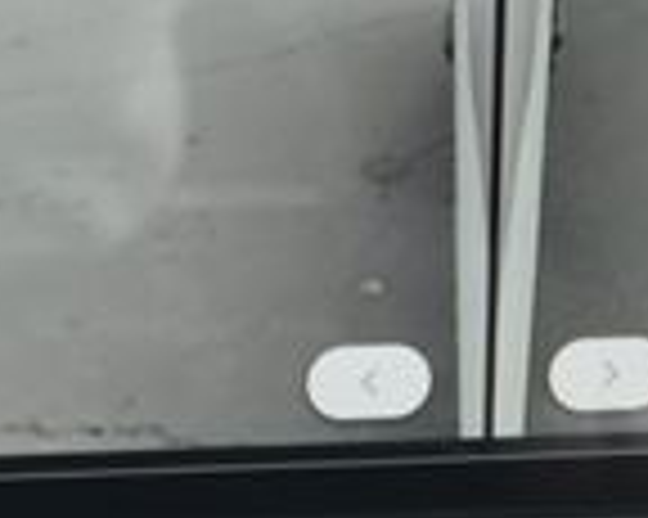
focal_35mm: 150
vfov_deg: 10.2
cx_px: 360
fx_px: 2875
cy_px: 9
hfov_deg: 12.9
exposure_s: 1/60
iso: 125
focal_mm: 24
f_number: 4.5
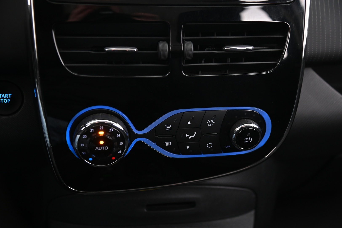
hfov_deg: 38.2
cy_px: 114
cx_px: 171
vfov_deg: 25.9
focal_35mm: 52
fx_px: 494
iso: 2000
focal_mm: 52
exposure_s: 1/10
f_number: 4
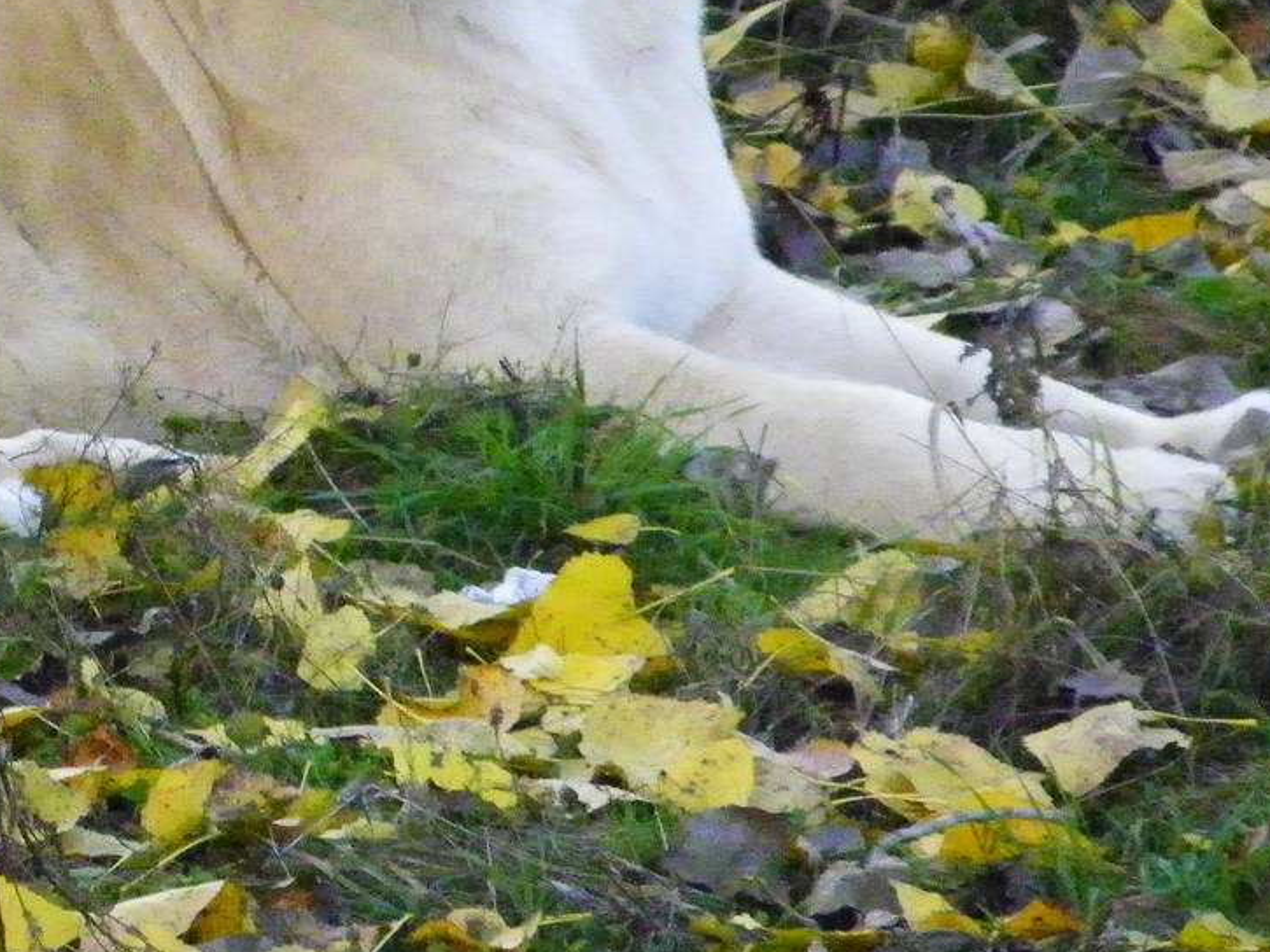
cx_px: 286
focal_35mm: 978
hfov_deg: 2.0
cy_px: 105
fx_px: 35887
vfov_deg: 1.5
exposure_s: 1/640
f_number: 5
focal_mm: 78.8
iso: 1000
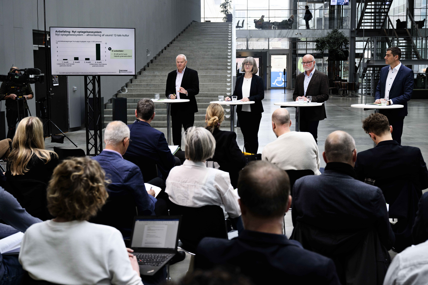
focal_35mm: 49
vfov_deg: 27.5
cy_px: 142
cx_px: 214
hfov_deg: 40.3
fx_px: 583
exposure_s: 1/100
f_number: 5
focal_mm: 49
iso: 640
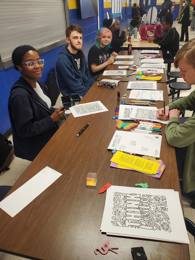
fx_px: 195
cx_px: 98
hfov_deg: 53.1
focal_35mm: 26
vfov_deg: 67.3
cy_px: 130
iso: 320
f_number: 2.4
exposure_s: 1/40
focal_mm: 4.3
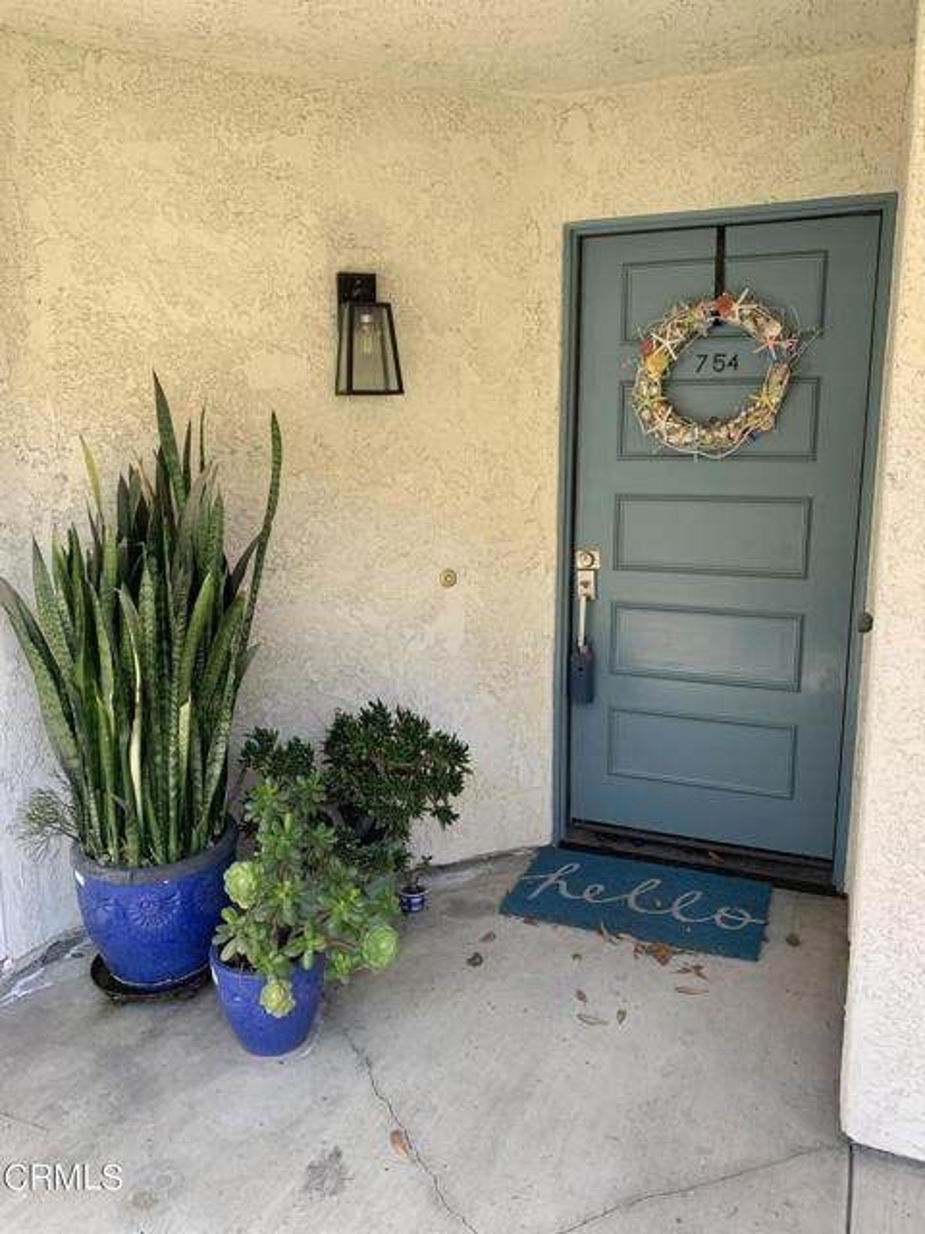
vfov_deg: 67.3
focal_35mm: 26
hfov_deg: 53.1
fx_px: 926
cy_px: 617
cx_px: 462
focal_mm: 4.25
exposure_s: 1/122
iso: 25
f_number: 1.8
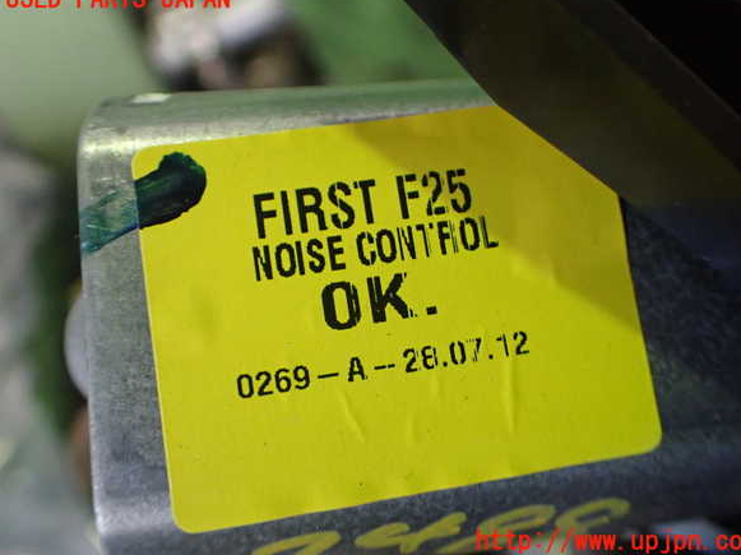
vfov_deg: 45.4
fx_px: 663
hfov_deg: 58.4
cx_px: 381
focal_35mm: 31
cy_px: 270
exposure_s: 1/125
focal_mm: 5.4
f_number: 2.3
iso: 800
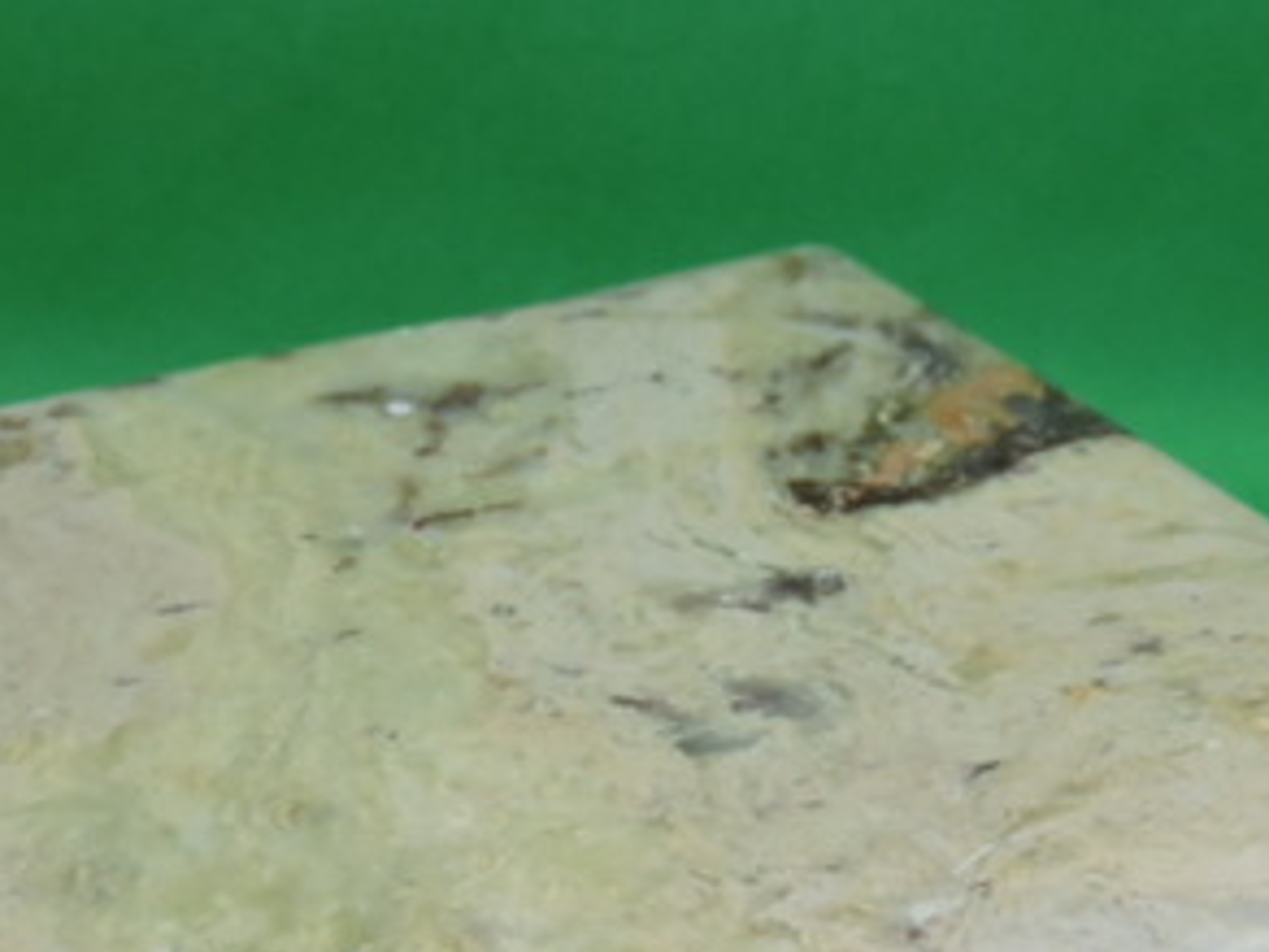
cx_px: 454
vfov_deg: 12.3
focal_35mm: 119
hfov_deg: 16.5
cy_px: 948
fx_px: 4362
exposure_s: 1/125
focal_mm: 8.1
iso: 450
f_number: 4
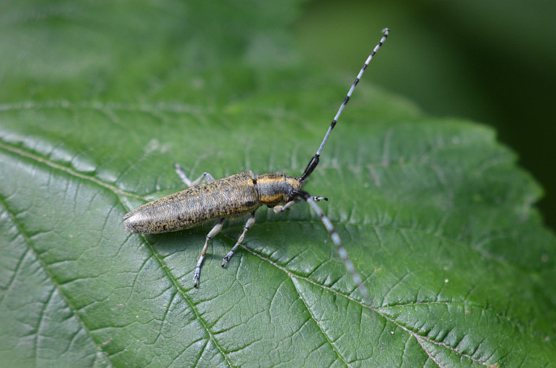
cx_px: 278
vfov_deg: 4.6
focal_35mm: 300
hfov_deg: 6.9
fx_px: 4623
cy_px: 184
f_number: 8
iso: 360
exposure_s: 1/125
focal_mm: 200
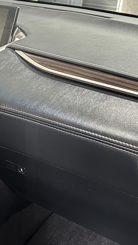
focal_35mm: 66
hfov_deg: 17.5
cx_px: -24
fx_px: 429
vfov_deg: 31.5
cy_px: 175
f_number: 1.78
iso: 640
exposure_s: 1/60
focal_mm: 6.86
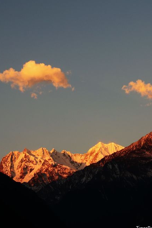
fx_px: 384
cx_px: 80
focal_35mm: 61
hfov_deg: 22.4
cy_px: 112
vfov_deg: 33.1
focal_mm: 35
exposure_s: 1/40
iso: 100
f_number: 8
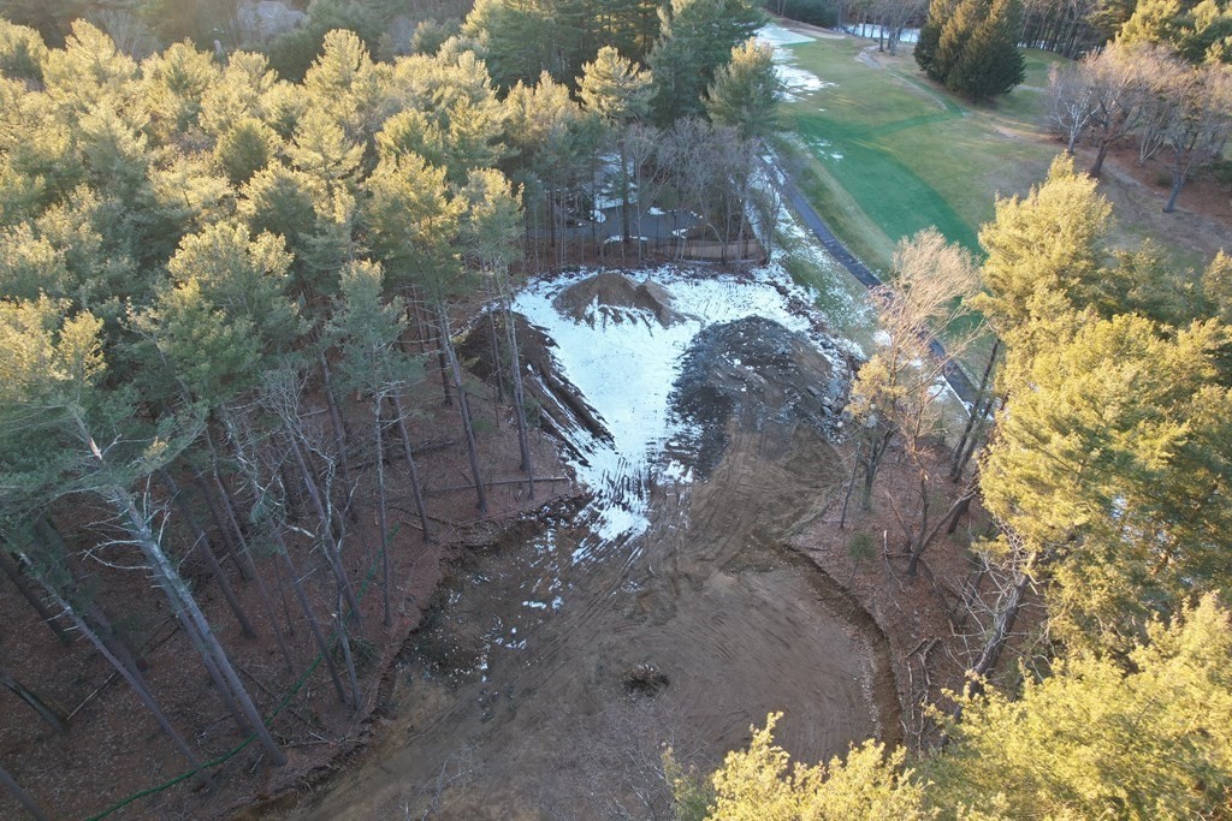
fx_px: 753
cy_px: 410
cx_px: 616
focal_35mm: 22
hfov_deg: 78.6
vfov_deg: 57.2
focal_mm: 8.38
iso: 130
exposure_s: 1/50
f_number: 2.8
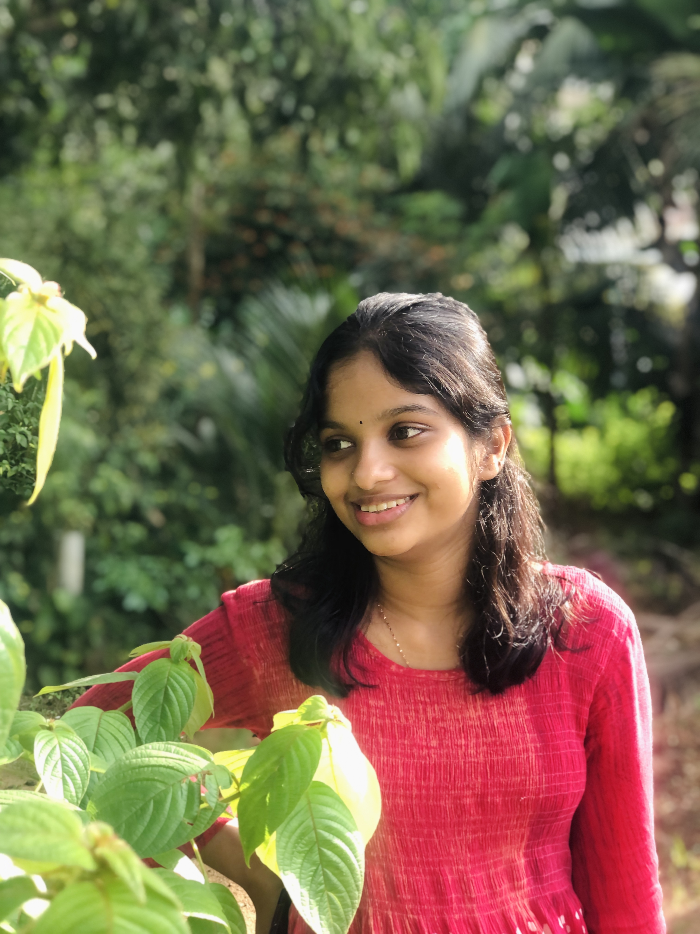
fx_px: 1537
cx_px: 350
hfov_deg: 25.7
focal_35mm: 57
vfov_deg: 33.8
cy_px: 467
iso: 25
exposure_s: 1/30
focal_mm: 6.6
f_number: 2.8
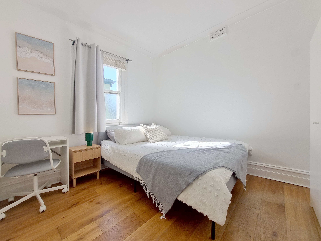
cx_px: 160
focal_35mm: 13
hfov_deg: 106.2
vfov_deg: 89.9
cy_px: 120
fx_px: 121
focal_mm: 1.74
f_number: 2.2
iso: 200
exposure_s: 1/60
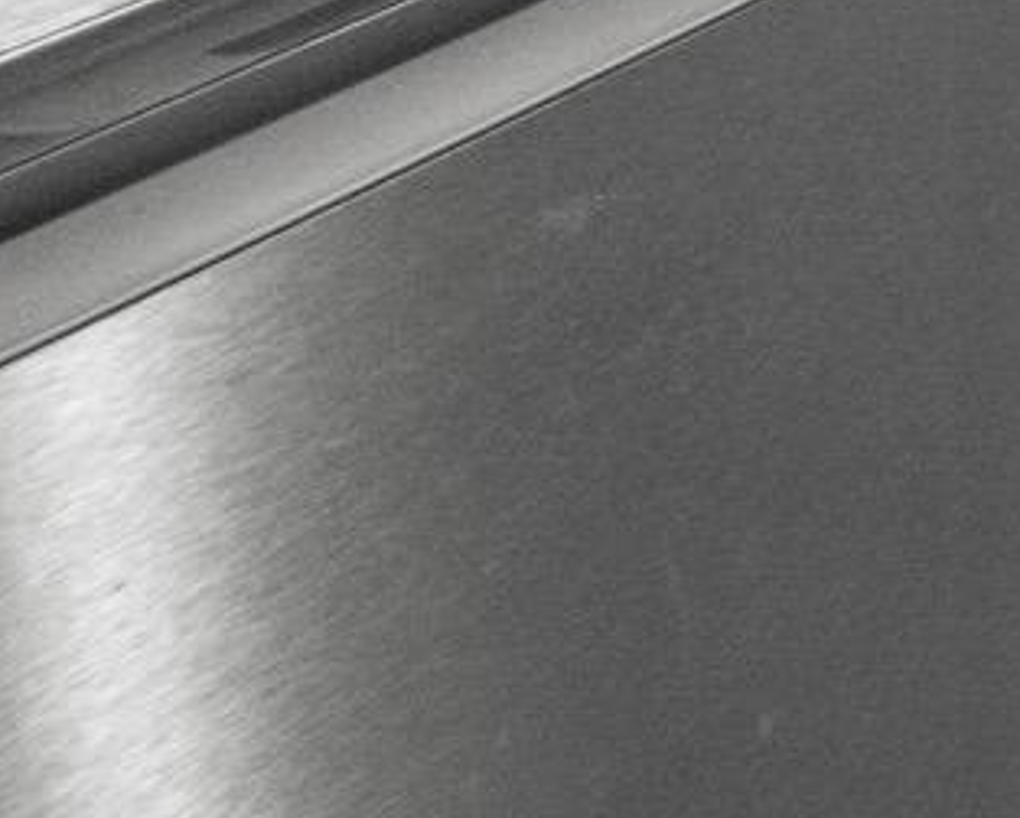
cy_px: -842
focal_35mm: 92
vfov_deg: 14.0
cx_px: 2884
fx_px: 2780
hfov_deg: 12.2
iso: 640
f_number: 4
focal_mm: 10
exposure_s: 1/40
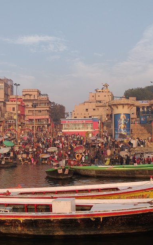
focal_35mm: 44
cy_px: 132
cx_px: 61
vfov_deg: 45.3
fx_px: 294
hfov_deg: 29.1
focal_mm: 4.25
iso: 100
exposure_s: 1/604
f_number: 1.7
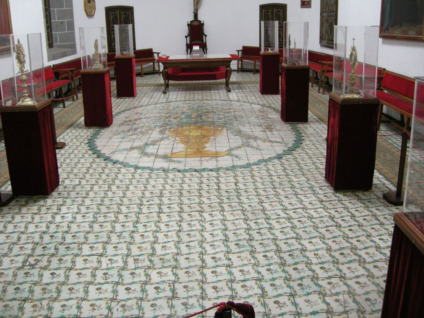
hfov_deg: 51.4
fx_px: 441
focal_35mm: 36
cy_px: 159
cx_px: 212
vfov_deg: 39.7
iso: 400
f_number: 2.7
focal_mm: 7.5
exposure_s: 1/34.6
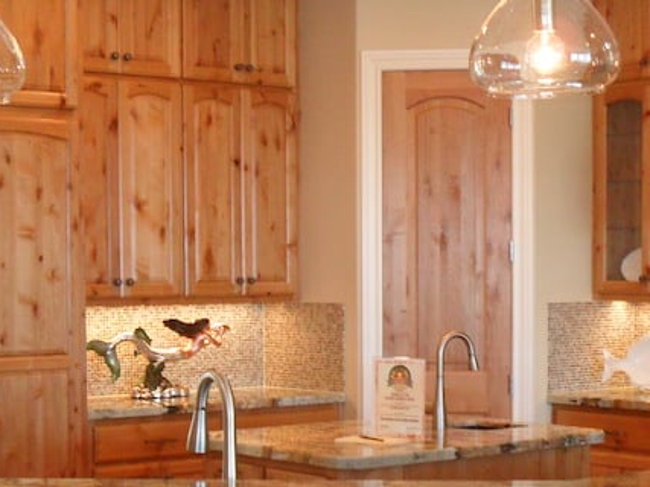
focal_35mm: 82
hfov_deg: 23.8
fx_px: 1539
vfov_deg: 17.8
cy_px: 400
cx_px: 291
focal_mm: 6.3
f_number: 3
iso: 200
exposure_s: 1/45
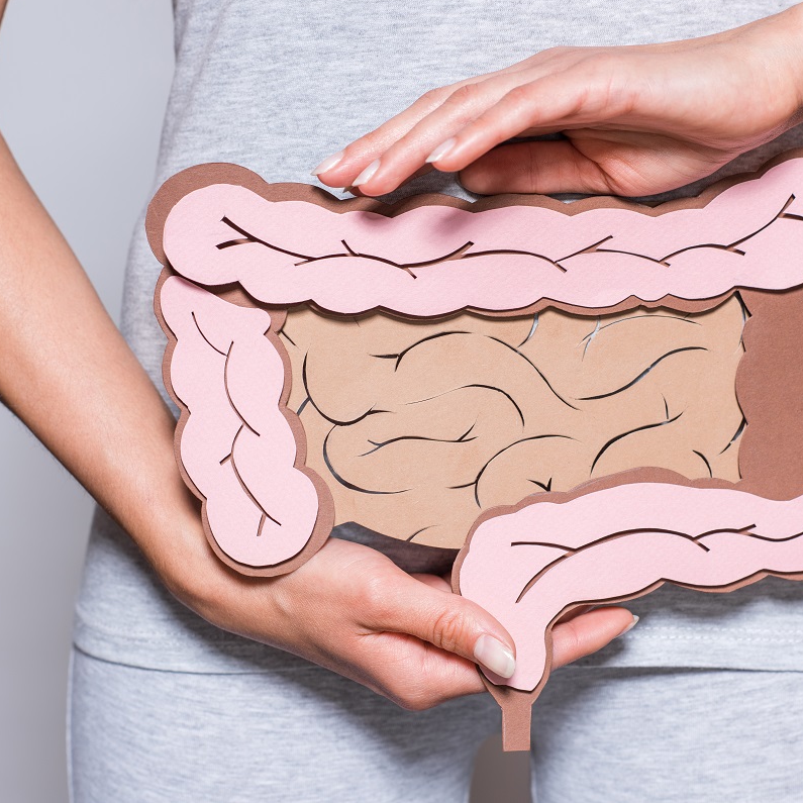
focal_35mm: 109
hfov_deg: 16.0
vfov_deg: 16.0
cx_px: 486
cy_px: 401
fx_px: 2861
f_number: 5.6
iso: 100
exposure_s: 1/125
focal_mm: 85
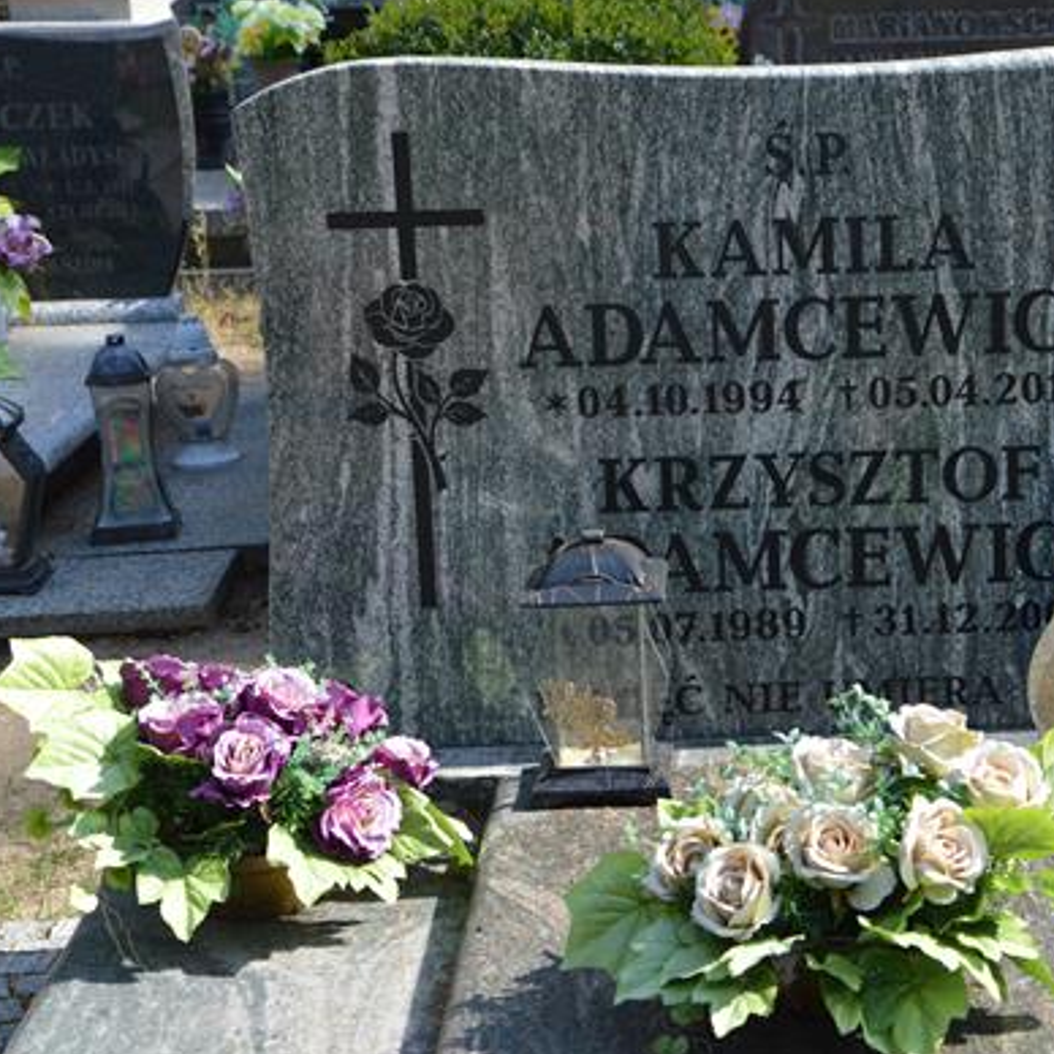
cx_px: 790
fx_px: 2894
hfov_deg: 20.5
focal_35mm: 84
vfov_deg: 20.6
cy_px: 519
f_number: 6.3
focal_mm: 40
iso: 100
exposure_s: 1/160
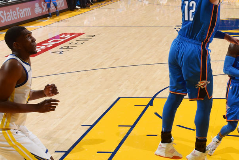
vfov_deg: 18.7
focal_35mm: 73
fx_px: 485
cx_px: 226
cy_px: 66
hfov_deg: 26.5
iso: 500
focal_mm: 25
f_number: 7.1
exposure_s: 1/250
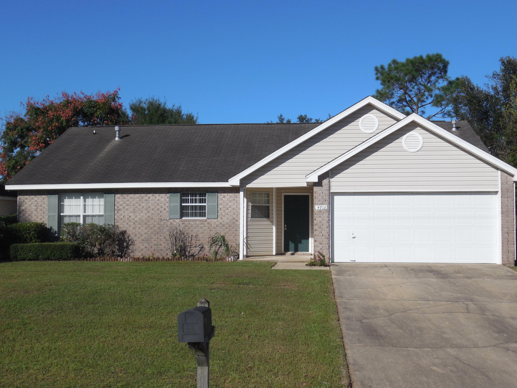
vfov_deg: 32.9
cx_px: 258
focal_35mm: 44
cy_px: 194
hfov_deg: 42.9
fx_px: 657
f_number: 4.5
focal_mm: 7.8
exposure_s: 1/1250
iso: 125
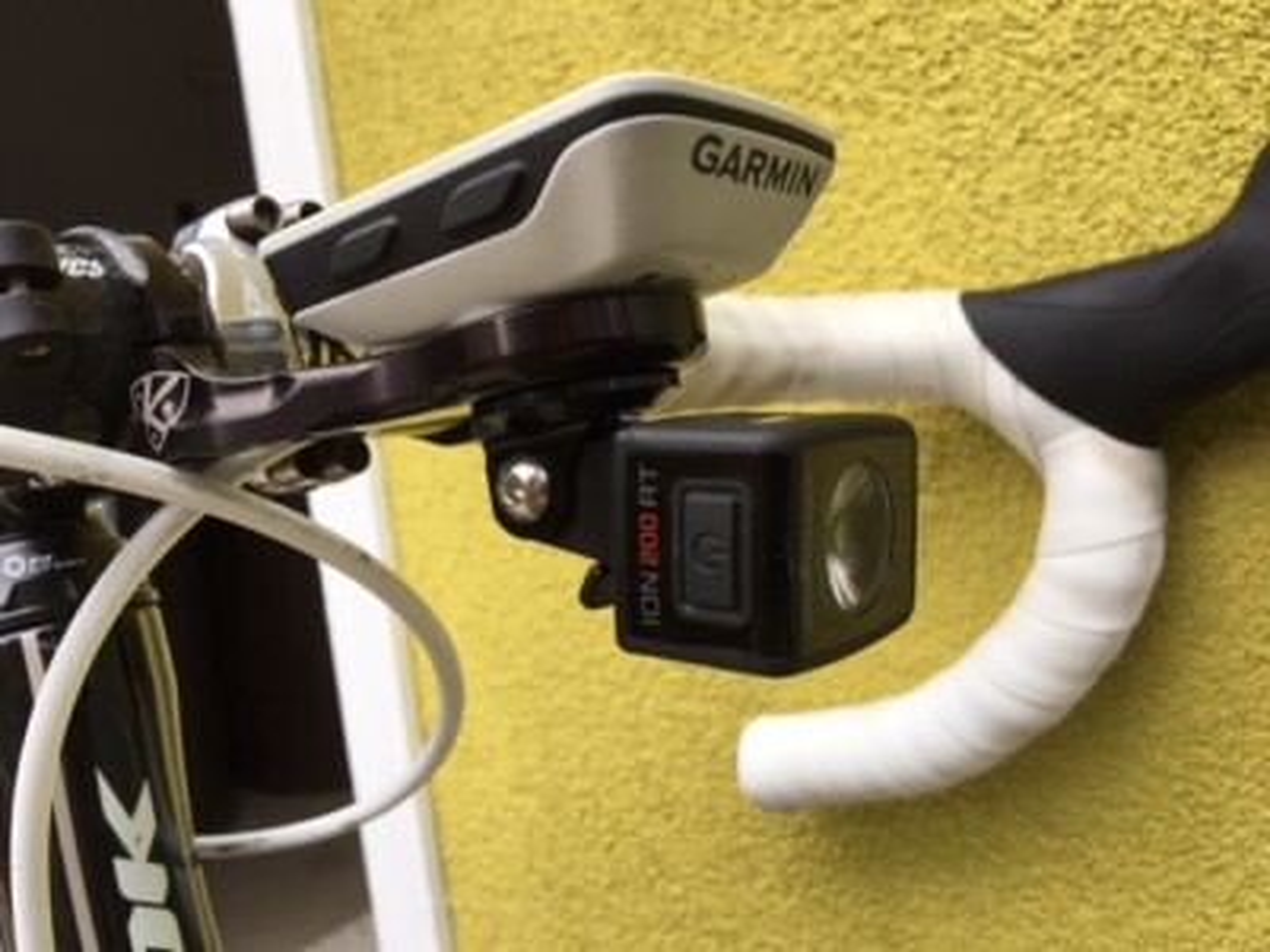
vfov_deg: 48.2
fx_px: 1064
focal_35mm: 29
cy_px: 476
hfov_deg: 61.7
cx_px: 635
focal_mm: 4.15
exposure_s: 1/120
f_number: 2.2
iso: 32
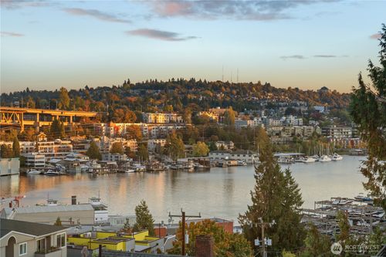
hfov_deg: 28.9
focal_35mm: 70
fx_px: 750
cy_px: 128
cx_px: 193
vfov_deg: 19.4
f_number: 9
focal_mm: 70
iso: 320
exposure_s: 1/40
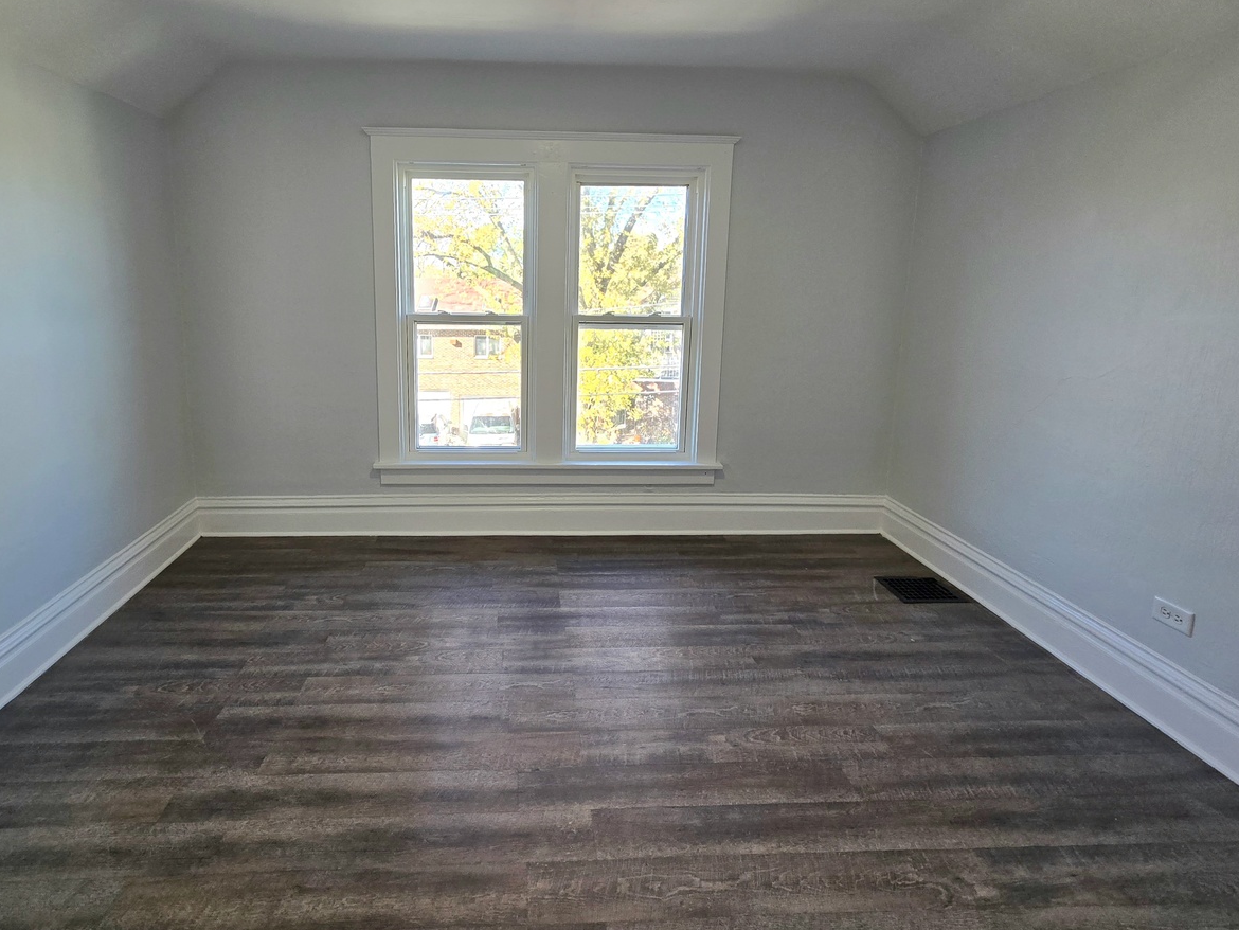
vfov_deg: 77.3
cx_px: 554
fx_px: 573
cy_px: 374
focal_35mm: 16
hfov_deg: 94.1
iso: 80
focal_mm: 2.2
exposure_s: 1/120
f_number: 2.2
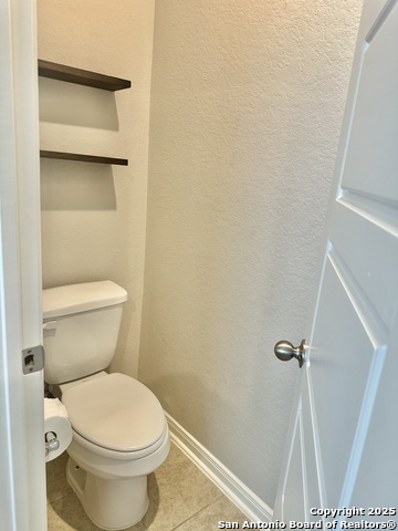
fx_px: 368
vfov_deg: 71.6
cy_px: 266
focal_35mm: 24
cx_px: 199
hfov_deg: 56.8
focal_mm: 6.86
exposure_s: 1/60
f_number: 1.78
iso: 125
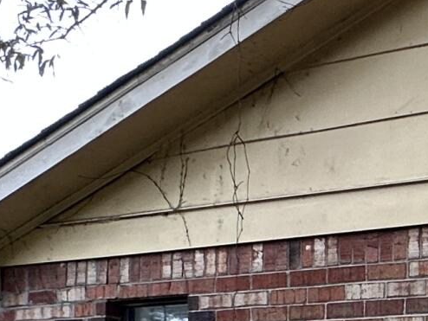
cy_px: 453
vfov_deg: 16.2
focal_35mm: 85
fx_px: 1051
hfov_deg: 18.2
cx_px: 768
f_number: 2.2
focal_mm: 2.22
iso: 80
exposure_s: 1/99
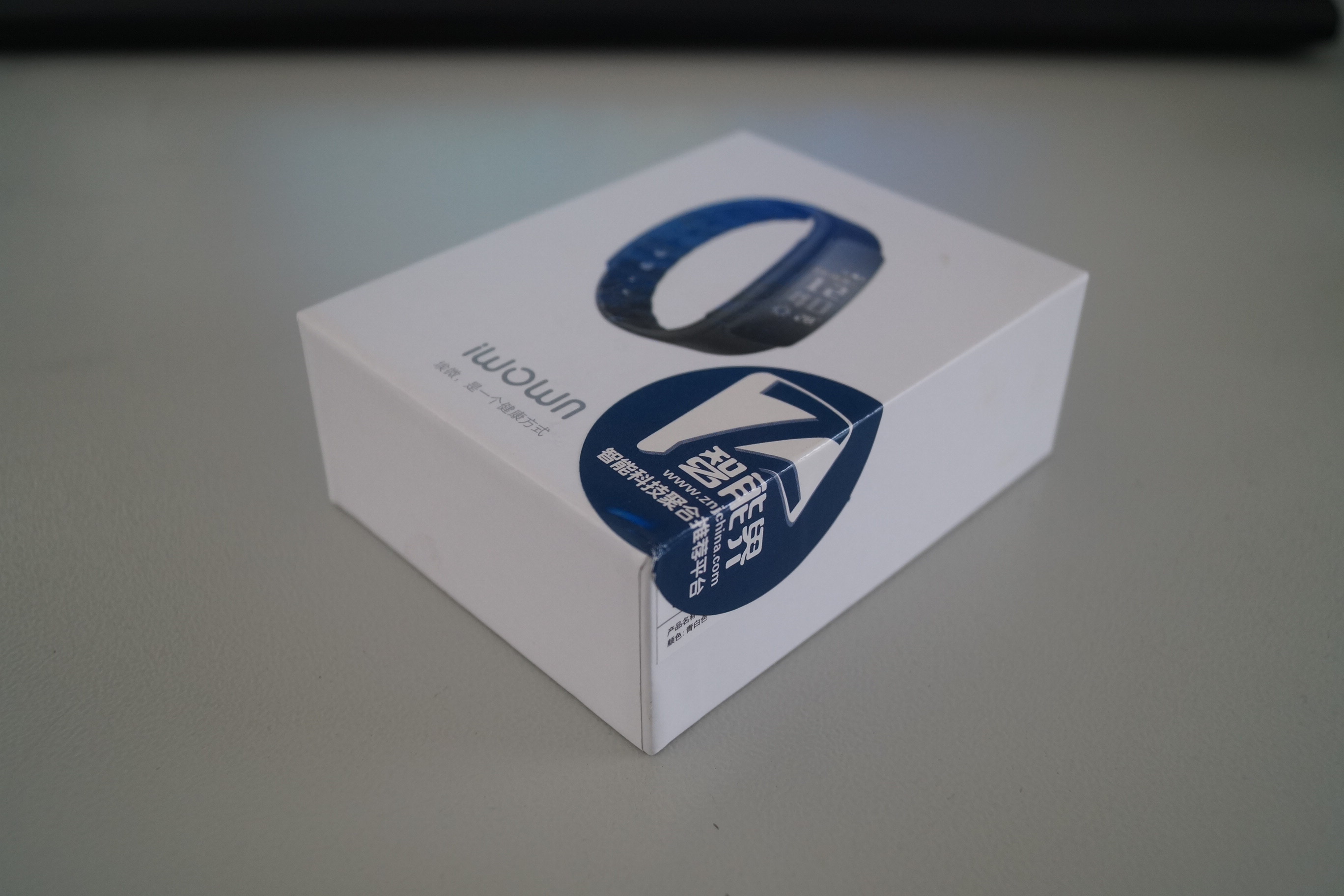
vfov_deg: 36.9
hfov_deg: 53.1
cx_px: 672
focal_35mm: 36
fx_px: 1344
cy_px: 448
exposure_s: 1/160
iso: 640
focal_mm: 24
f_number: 4
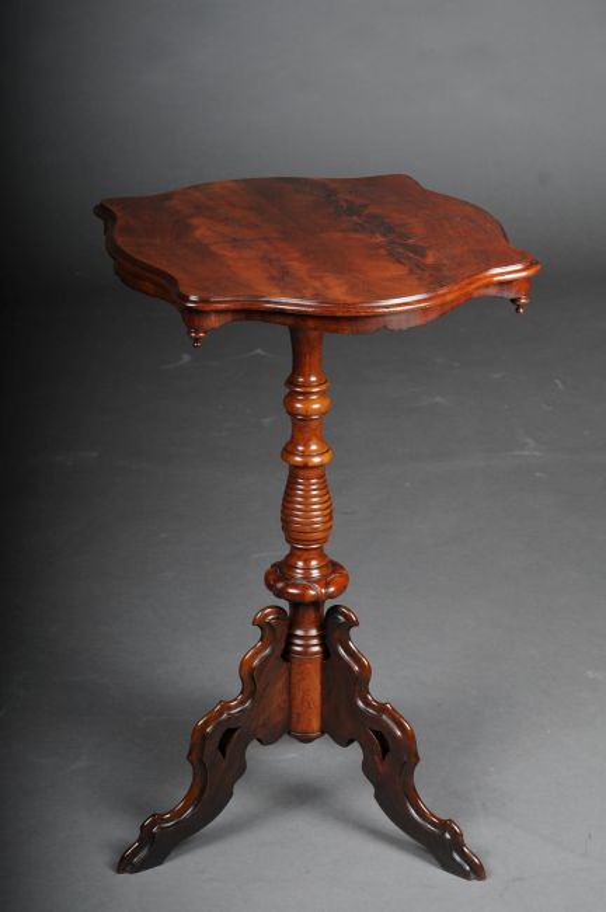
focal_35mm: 87
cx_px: 303
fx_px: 2201
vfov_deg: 23.4
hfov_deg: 15.7
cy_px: 456
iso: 250
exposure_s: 1/250
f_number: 8
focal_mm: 58
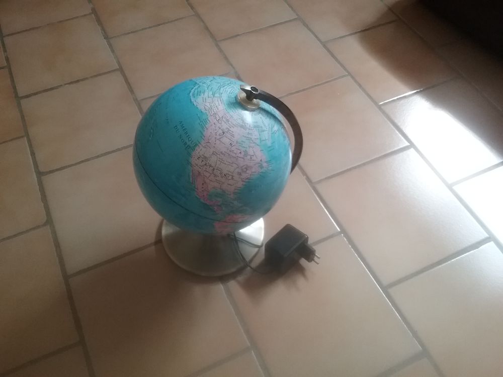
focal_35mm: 31
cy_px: 188
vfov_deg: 45.4
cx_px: 252
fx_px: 450
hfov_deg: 58.4
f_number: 2.2
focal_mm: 3.3
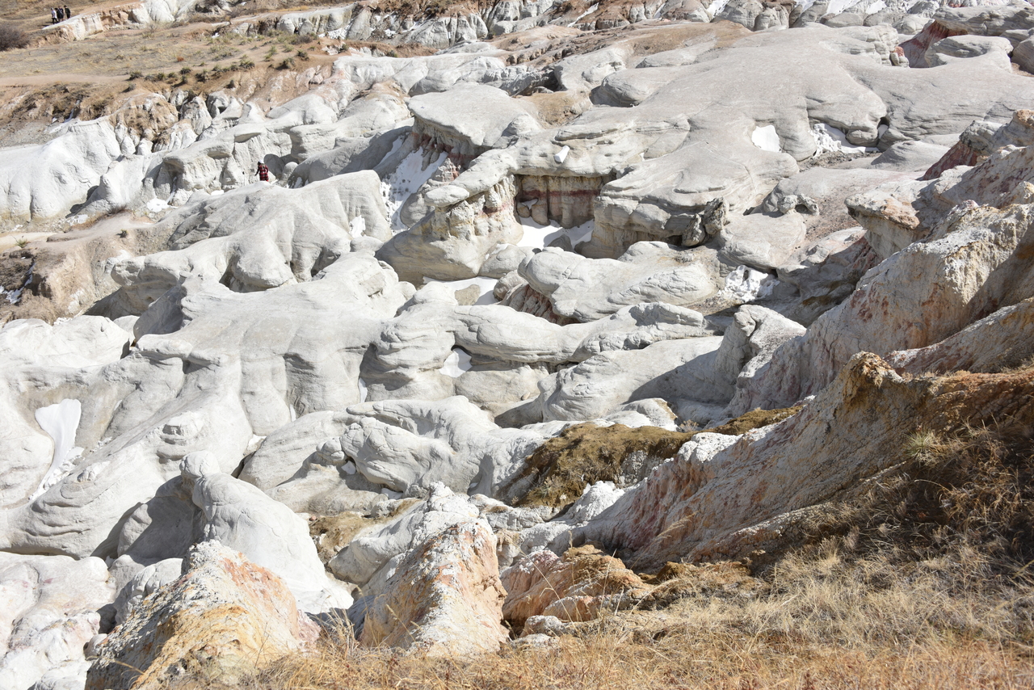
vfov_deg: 36.9
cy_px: 345
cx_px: 517
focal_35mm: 36
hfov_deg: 53.1
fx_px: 1034
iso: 100
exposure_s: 1/320
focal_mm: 36
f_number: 9
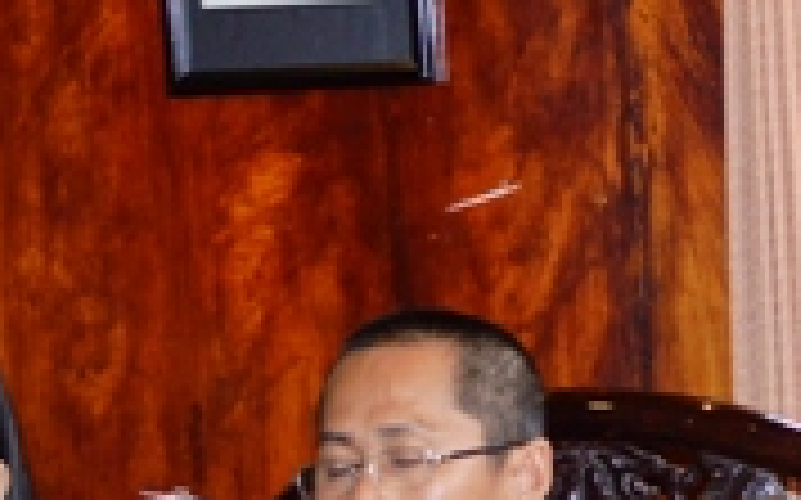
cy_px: 194
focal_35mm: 132
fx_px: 2880
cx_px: 940
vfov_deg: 9.9
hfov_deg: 15.3
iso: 800
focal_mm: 24
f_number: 4
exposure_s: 1/60
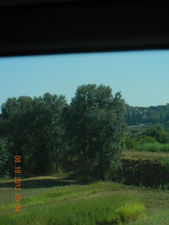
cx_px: 84
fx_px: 664
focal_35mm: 102
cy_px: 112
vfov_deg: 19.3
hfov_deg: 14.5
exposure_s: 1/931
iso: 160
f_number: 4.5
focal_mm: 18.3
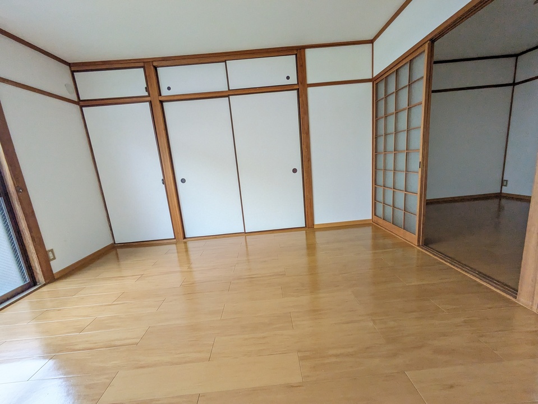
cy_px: 202
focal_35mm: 14
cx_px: 269
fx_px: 218
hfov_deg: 102.0
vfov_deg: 85.7
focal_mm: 1.83
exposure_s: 1/60
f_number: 2.2
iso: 382
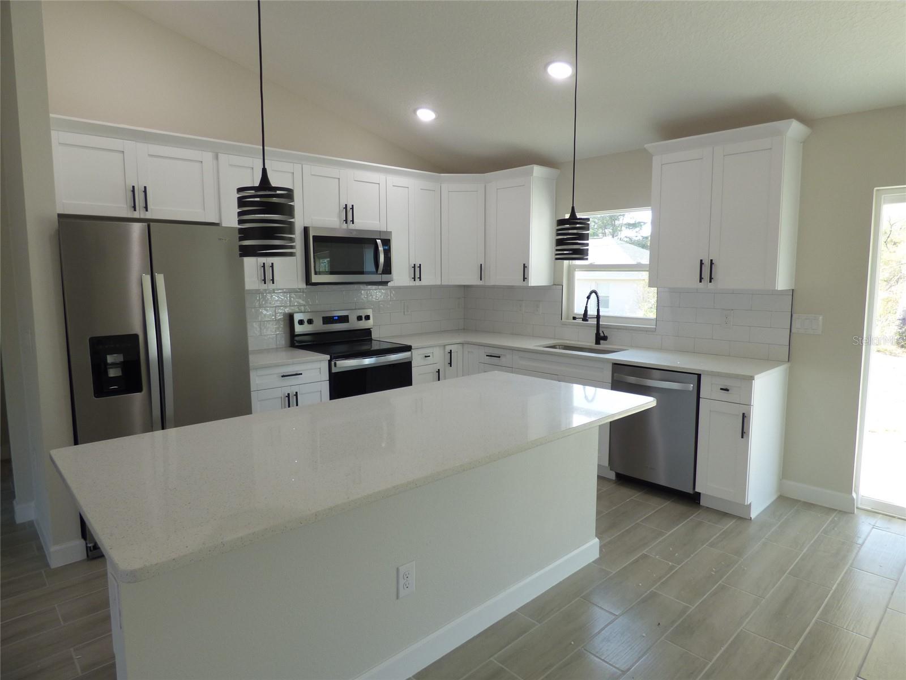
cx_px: 453
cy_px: 340
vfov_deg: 66.0
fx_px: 523
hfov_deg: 81.7
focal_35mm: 20
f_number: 2.8
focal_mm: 3.58
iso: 100
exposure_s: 1/80
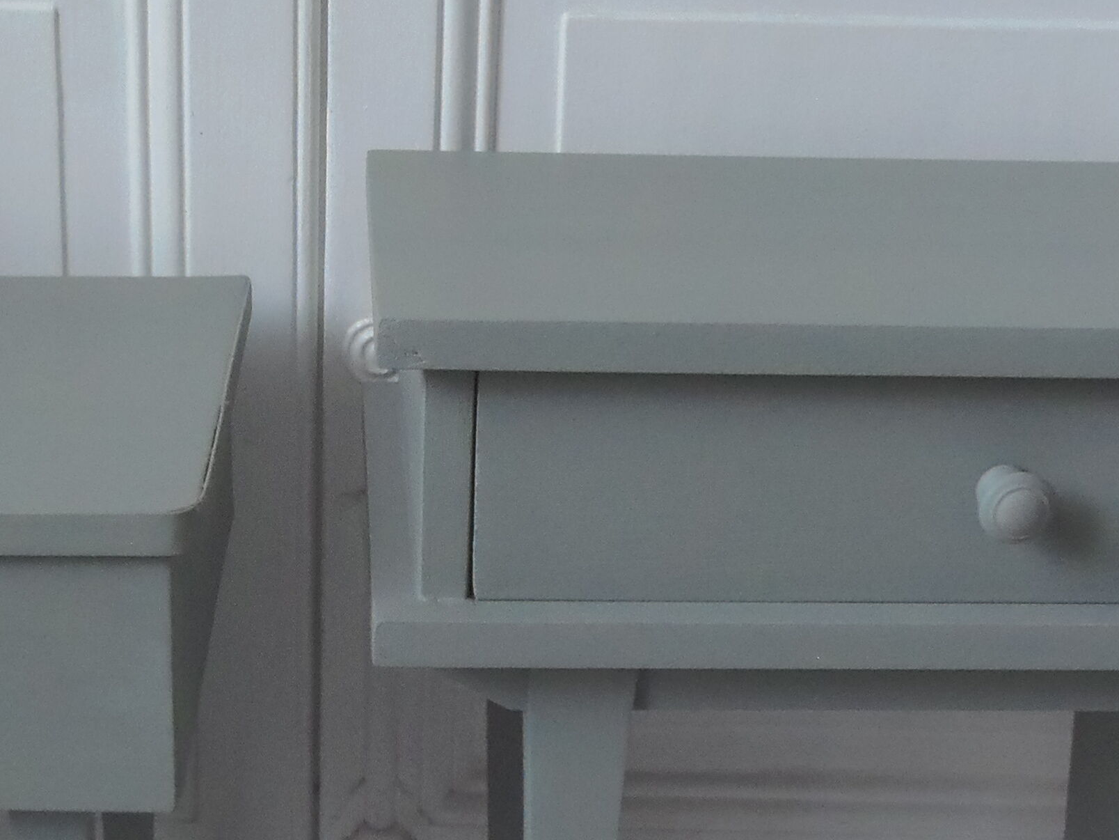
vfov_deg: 22.9
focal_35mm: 64
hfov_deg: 30.0
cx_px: 356
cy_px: 517
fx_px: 2069
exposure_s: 1/20
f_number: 2.9
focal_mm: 4.3
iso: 200
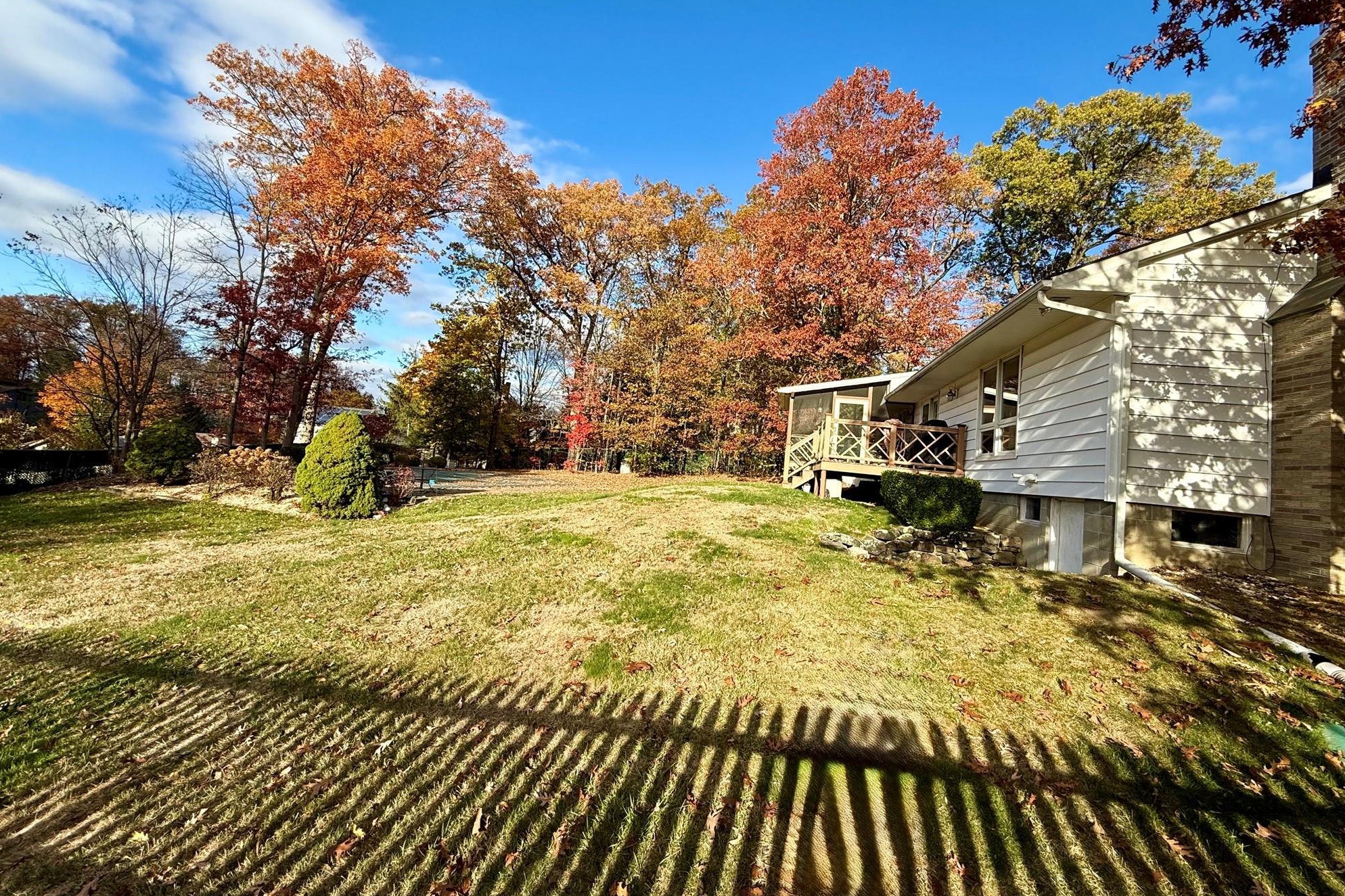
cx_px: 675
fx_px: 560
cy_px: 419
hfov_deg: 100.4
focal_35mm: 15
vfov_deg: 77.2
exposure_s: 1/1125
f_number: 2.2
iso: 50
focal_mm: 2.22
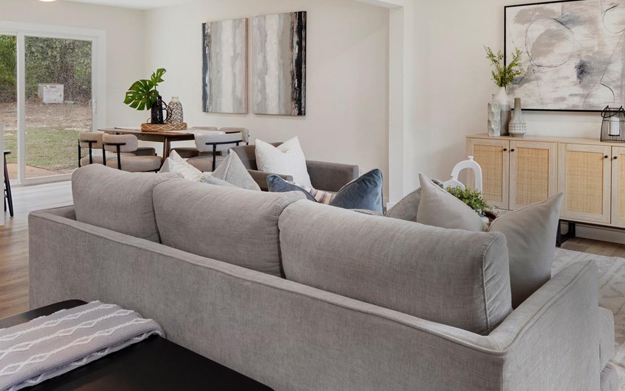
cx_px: 428
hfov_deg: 61.0
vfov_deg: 40.5
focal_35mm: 30
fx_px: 511
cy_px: 93
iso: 320
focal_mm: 16
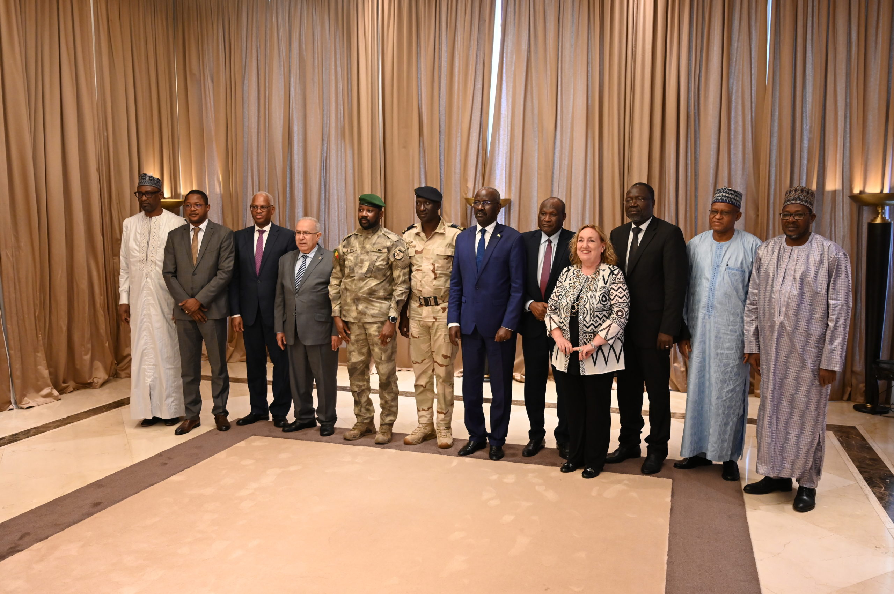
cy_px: 297
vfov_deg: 43.5
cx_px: 447
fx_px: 744
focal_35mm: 30
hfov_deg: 62.0
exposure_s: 1/80
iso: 3200
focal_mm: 30
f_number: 4
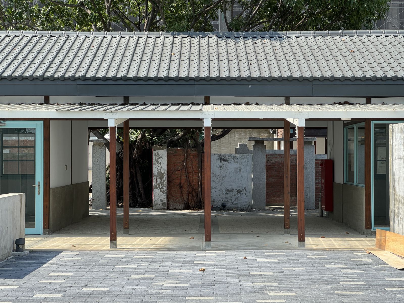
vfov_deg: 19.1
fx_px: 899
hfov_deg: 25.3
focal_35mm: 77
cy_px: 152
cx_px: 202
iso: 25
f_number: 2.8
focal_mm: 9
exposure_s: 1/288
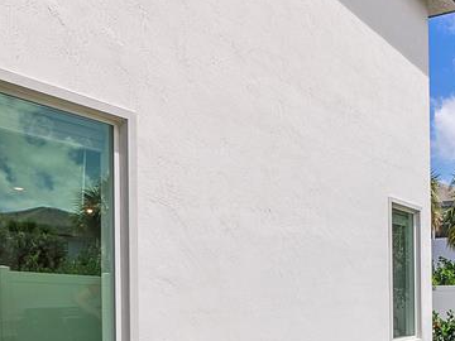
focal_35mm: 41
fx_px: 539
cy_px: 294
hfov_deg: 40.7
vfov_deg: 33.6
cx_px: 442
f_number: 11
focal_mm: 10
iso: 100
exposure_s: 1/200
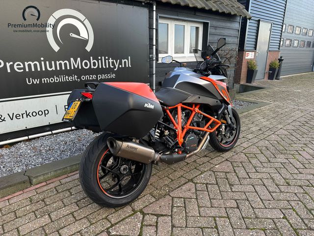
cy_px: 118
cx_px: 157
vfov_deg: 56.8
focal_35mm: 24
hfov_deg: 71.6
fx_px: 218
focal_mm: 6.86
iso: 64
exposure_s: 1/169
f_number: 1.78
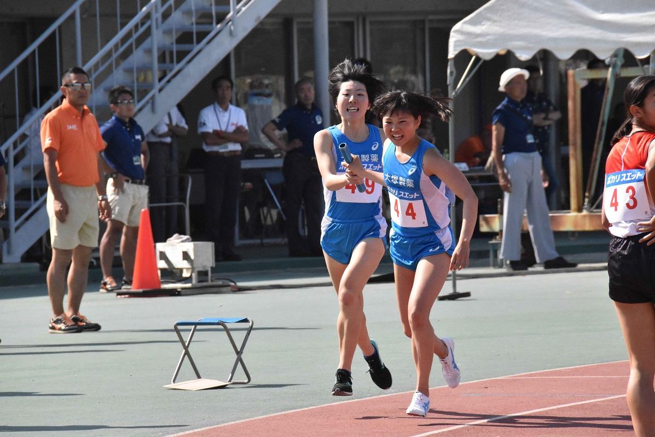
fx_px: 6822
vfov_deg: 3.7
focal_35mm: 375
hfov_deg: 5.5
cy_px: 218
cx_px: 328
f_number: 10
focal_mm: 250
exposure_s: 1/4000
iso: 4000
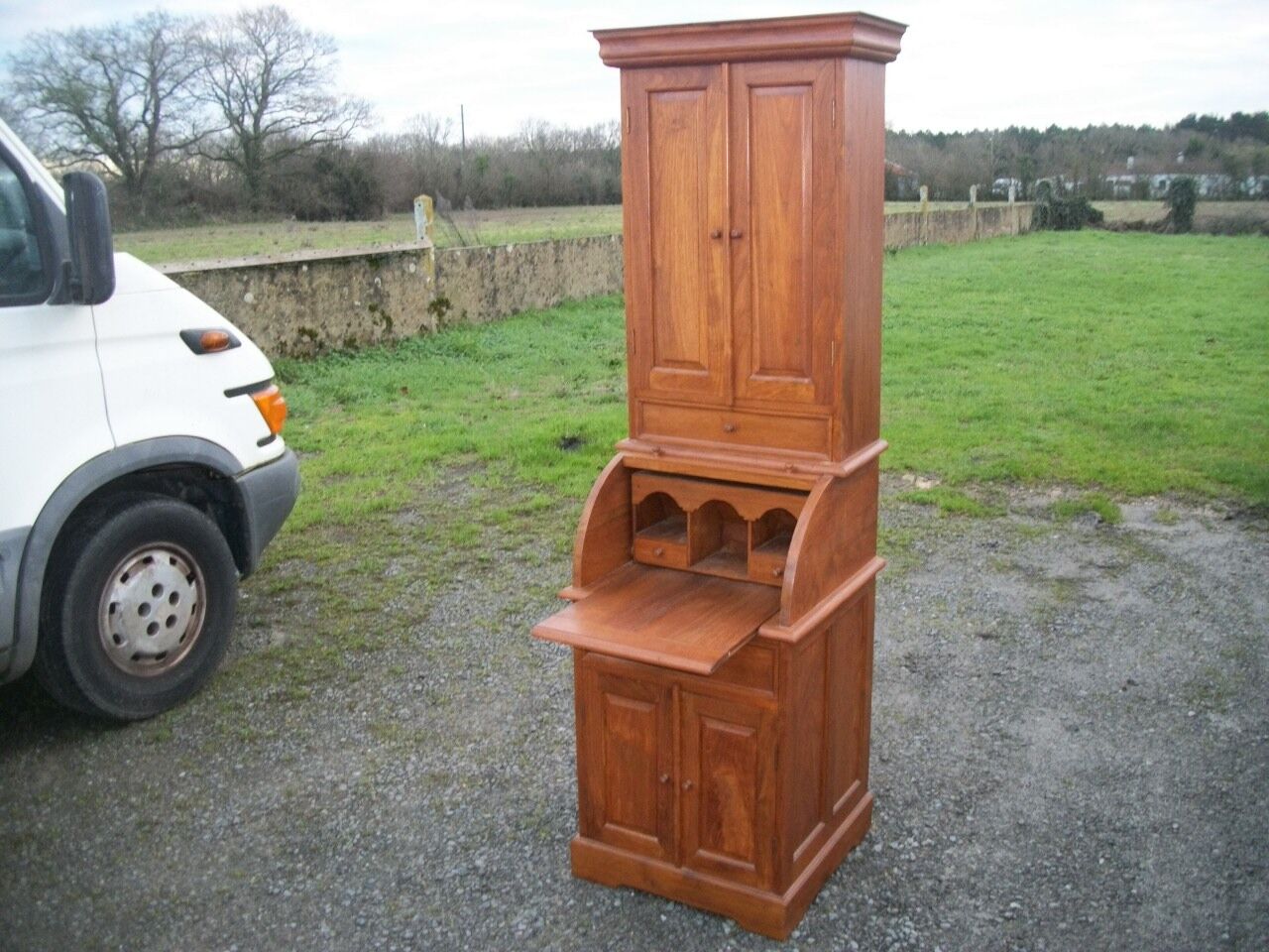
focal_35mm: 32
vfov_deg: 44.2
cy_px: 476
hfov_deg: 56.8
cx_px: 634
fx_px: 1173
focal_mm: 5.7
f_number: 2.9
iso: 160
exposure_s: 1/60
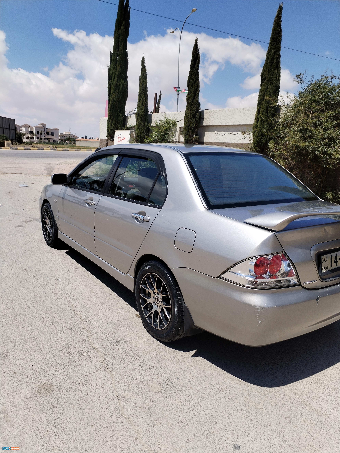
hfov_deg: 48.2
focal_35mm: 29
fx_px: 380
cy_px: 226
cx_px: 170
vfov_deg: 61.7
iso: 100
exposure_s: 1/2056
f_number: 1.8
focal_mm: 4.75
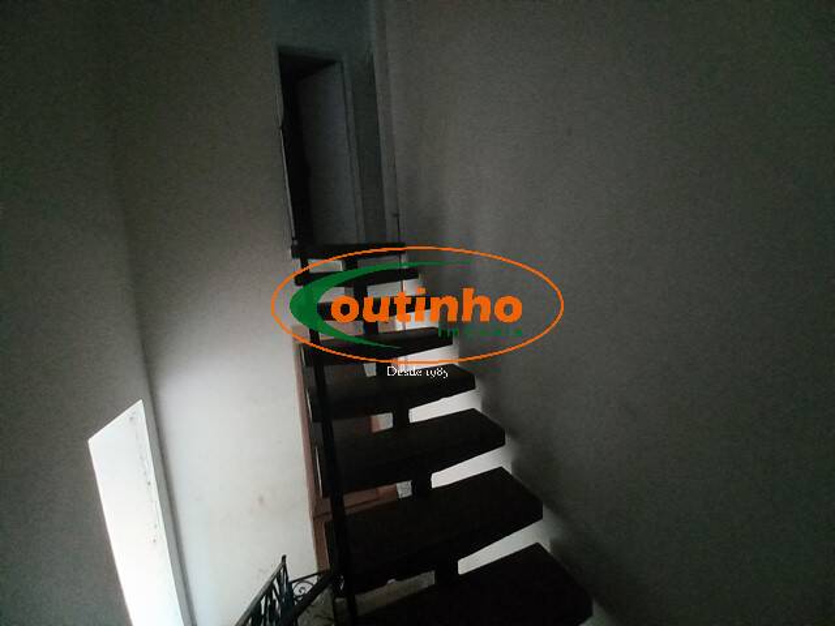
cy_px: 313
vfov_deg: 89.9
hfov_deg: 106.2
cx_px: 418
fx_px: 314
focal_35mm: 13
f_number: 2.2
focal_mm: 1.42
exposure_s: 1/15
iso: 800
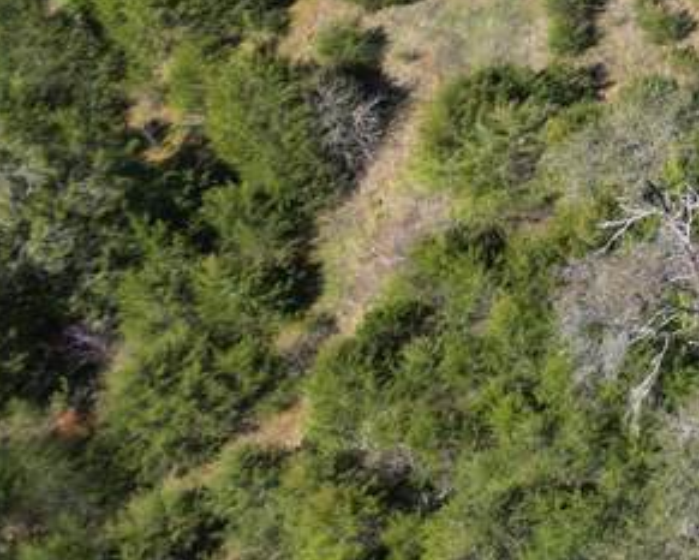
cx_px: 1508
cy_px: -204
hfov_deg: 14.5
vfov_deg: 14.2
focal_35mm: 103
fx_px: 2132
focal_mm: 6.72
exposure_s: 1/1500
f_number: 1.7
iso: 100
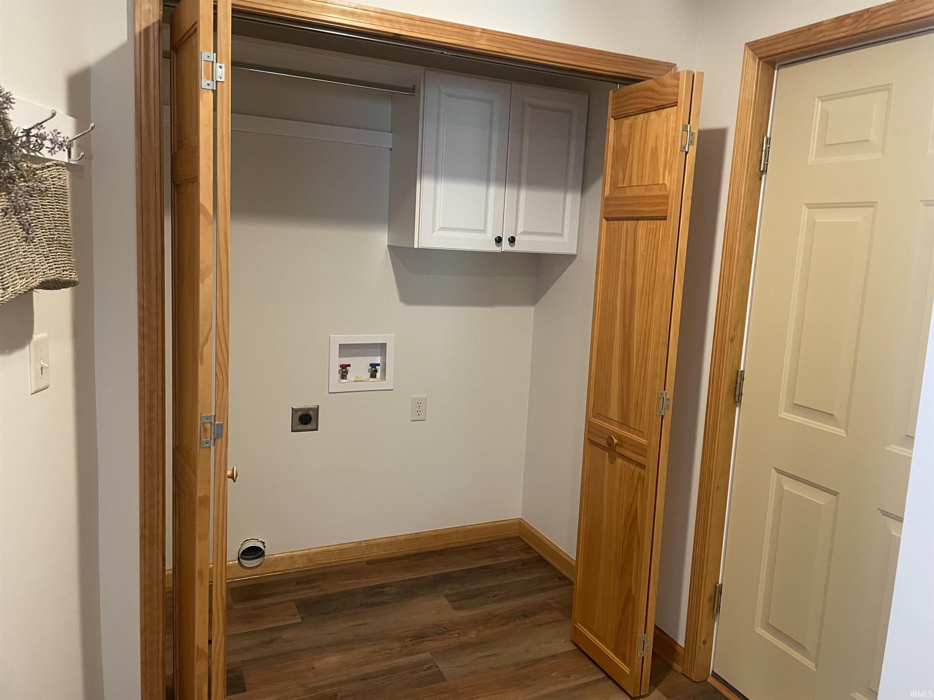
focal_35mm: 26
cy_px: 350
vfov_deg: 53.1
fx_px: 702
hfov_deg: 67.3
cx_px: 467
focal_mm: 4.2
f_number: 1.6
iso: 250
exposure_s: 1/60
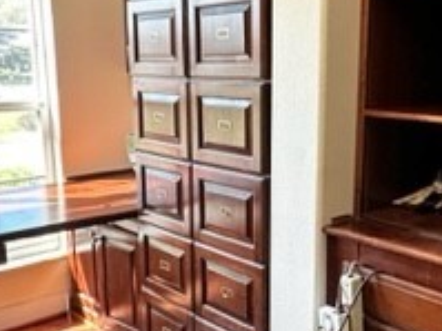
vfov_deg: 32.1
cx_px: 271
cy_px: 182
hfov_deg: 41.8
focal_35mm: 45
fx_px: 574
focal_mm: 2.22
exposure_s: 1/120
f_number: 2.2
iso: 250
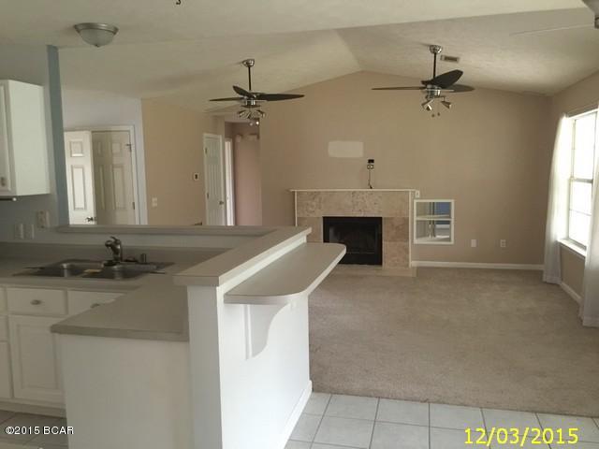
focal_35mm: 29
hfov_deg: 61.7
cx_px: 300
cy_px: 224
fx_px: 502
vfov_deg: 48.2
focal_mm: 4.15
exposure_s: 1/4
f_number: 2.2
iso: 160
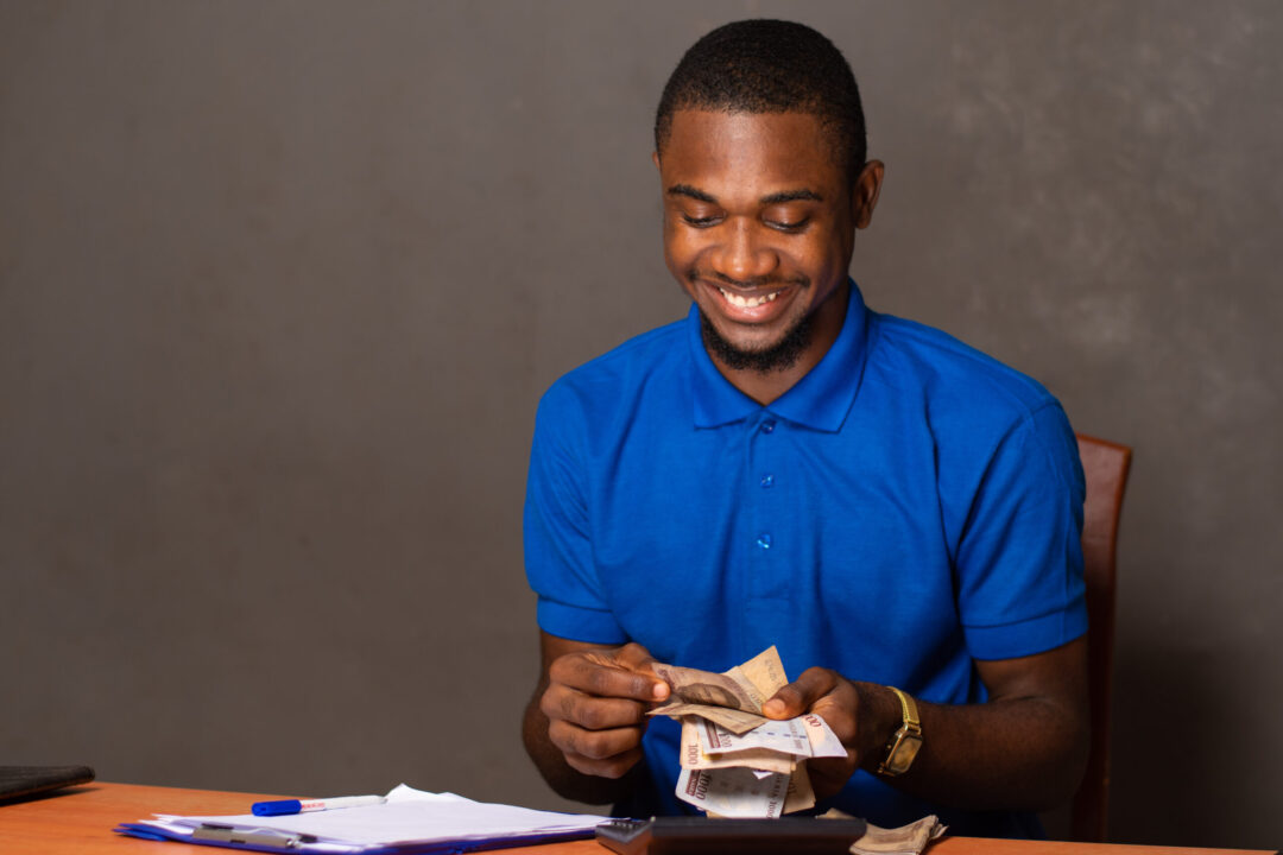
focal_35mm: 75
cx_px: 642
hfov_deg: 27.0
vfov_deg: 18.2
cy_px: 428
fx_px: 2673
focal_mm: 50
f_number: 2.8
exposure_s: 1/160
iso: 100
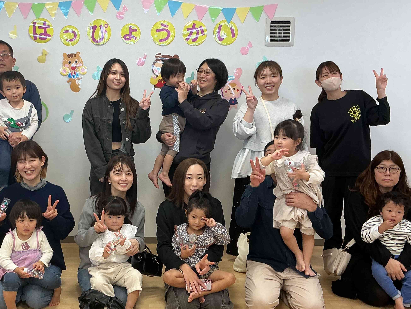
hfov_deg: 41.6
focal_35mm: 45
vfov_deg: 32.2
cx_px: 141
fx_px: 534
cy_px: 165
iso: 40
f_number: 1.8
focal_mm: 3
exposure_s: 1/60
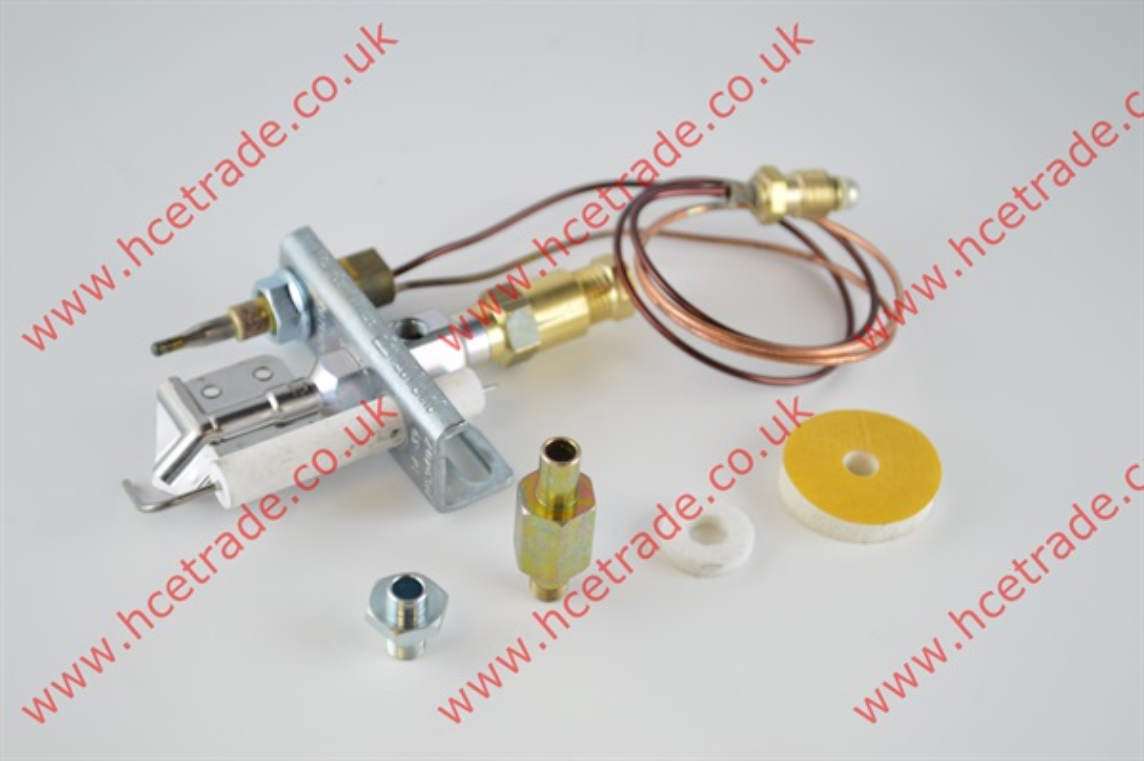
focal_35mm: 82
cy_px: 380
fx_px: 2619
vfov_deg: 16.5
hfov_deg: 24.6
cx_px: 572
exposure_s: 1/15
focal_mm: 55
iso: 100
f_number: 5.6
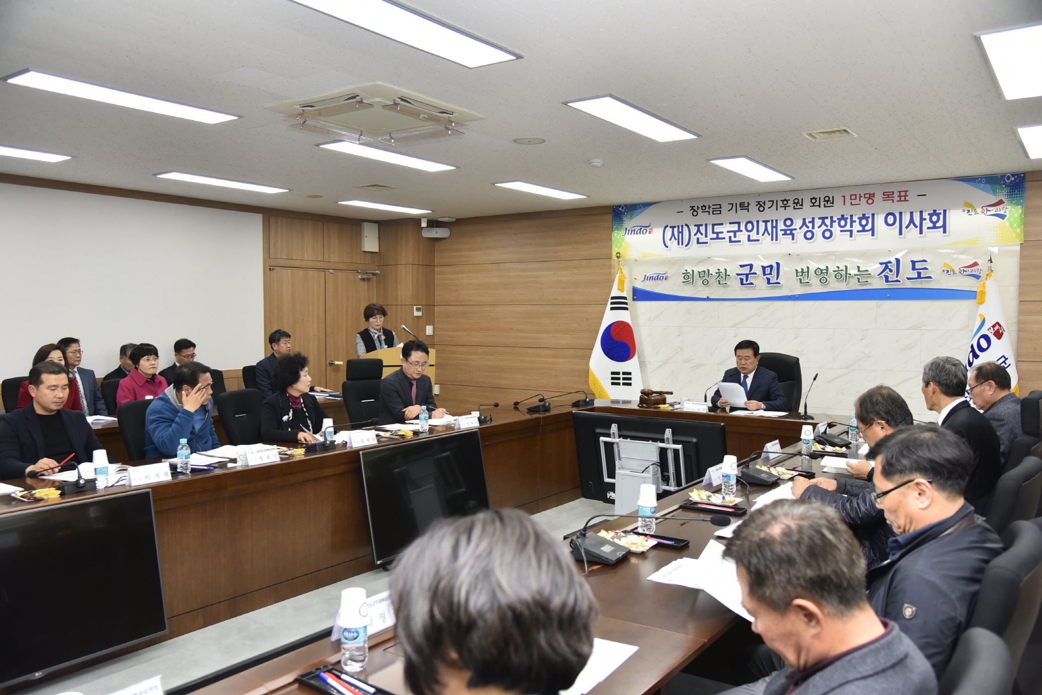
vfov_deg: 46.4
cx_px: 521
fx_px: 811
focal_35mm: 28
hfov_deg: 65.5
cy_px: 348
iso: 800
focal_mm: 28
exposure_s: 1/125
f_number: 4.5
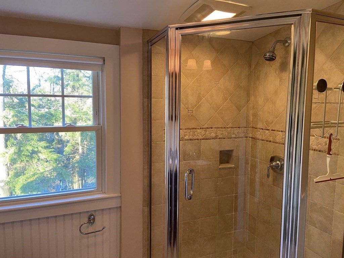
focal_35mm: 26
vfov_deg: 53.1
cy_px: 129
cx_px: 172
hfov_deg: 67.3
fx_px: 258
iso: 200
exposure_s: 1/60
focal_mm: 4.25
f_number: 1.8
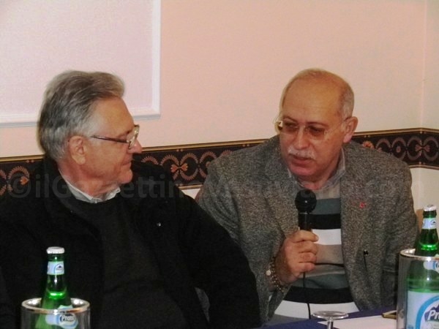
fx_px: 1877
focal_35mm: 148
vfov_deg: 10.0
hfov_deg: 13.3
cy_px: 164
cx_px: 220
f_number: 5.6
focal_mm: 26.2
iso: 800
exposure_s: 1/100
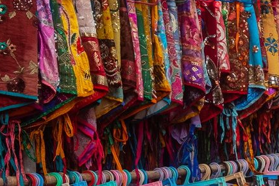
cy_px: 103
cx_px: 488
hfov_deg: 12.2
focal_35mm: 156
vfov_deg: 8.8
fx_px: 1209
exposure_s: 1/300
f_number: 4
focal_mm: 21.4
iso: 200
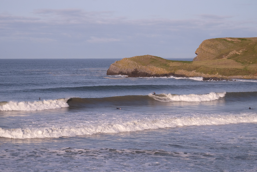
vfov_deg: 14.4
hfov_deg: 21.5
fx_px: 678
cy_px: 86
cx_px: 128
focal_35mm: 95
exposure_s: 1/1000
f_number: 11
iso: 800
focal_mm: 63.2
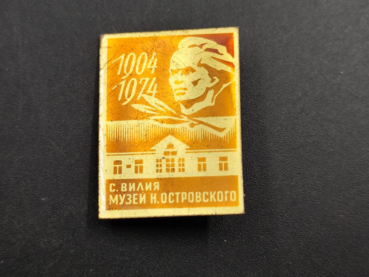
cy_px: 132
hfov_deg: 28.2
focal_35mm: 69
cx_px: 178
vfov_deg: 21.3
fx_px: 735
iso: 50
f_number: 1.65
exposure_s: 1/101
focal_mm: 6.14
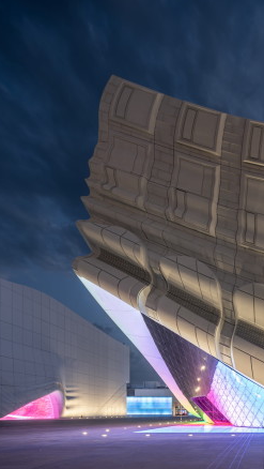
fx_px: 348
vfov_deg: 67.9
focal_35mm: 28
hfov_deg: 36.4
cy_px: 237
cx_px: 276
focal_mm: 24
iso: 200
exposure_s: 2.5
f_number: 8
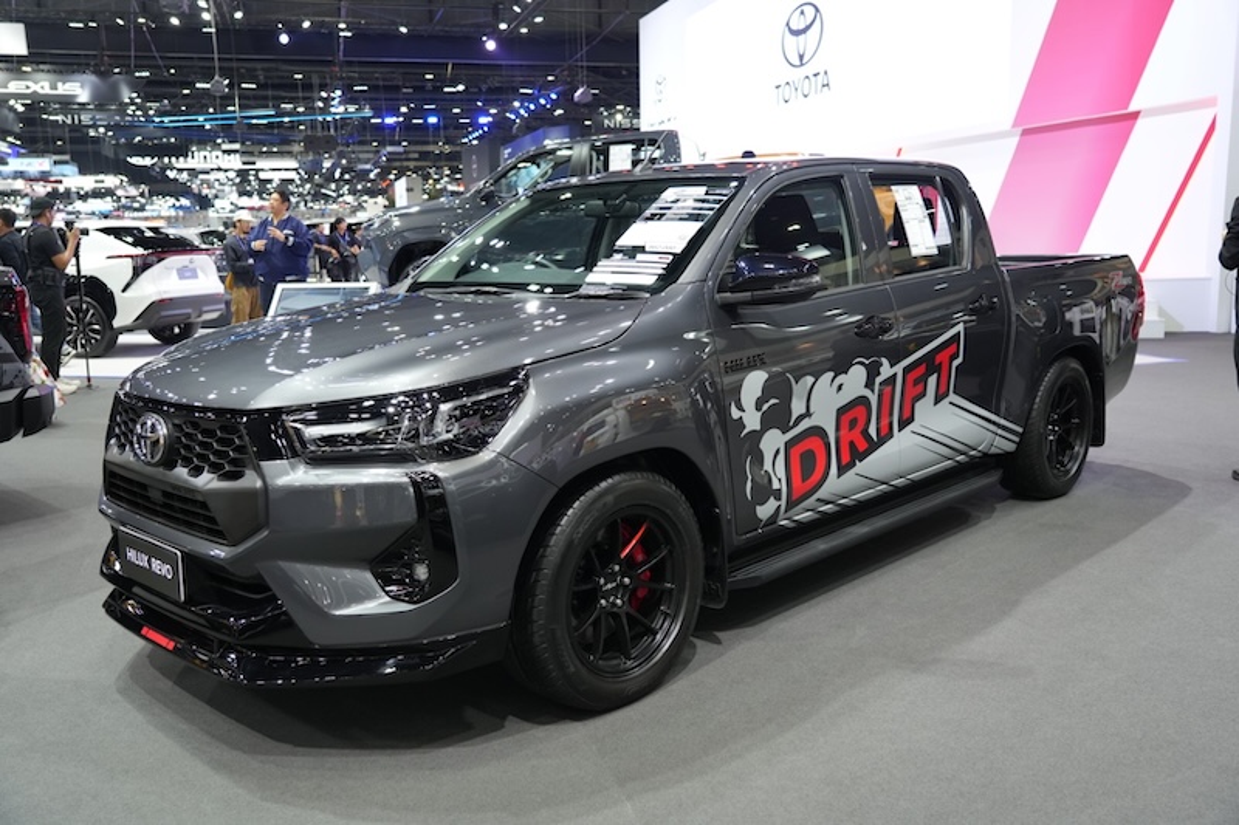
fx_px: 1032
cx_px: 620
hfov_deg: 61.9
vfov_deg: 43.6
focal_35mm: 30
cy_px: 412
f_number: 4
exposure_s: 1/160
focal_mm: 30
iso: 1250
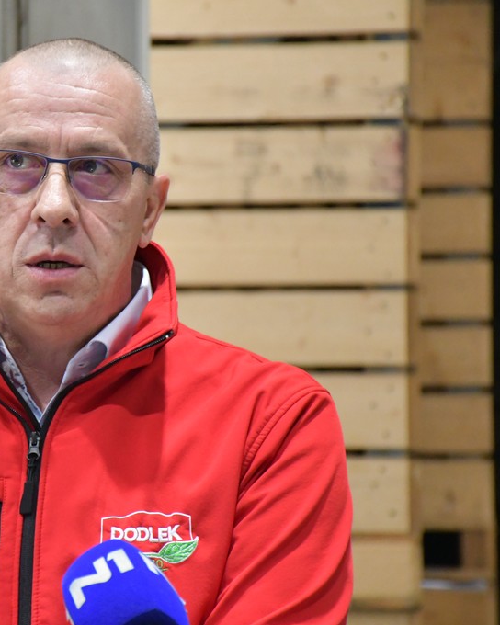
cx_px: 51
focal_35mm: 222
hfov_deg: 7.0
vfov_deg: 8.7
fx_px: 4106
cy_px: 313
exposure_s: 1/125
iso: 5000
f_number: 5.6
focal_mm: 105
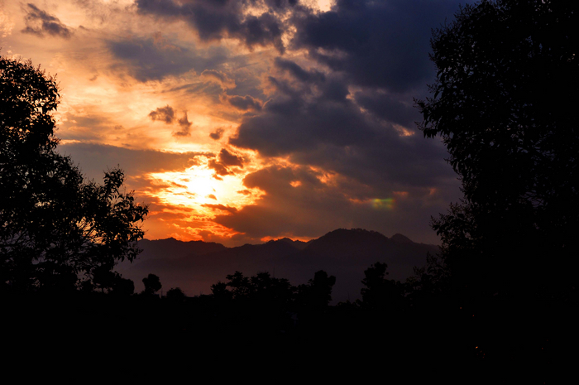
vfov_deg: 25.7
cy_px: 192
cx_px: 290
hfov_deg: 37.9
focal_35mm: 52
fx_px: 843
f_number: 16
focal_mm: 35
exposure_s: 1/100
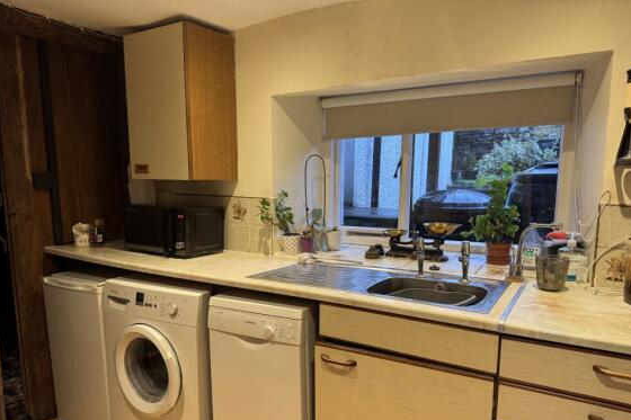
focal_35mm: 26
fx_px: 456
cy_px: 245
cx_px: 308
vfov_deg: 49.3
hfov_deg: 69.4
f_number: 1.78
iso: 200
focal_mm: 6.76
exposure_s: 1/100
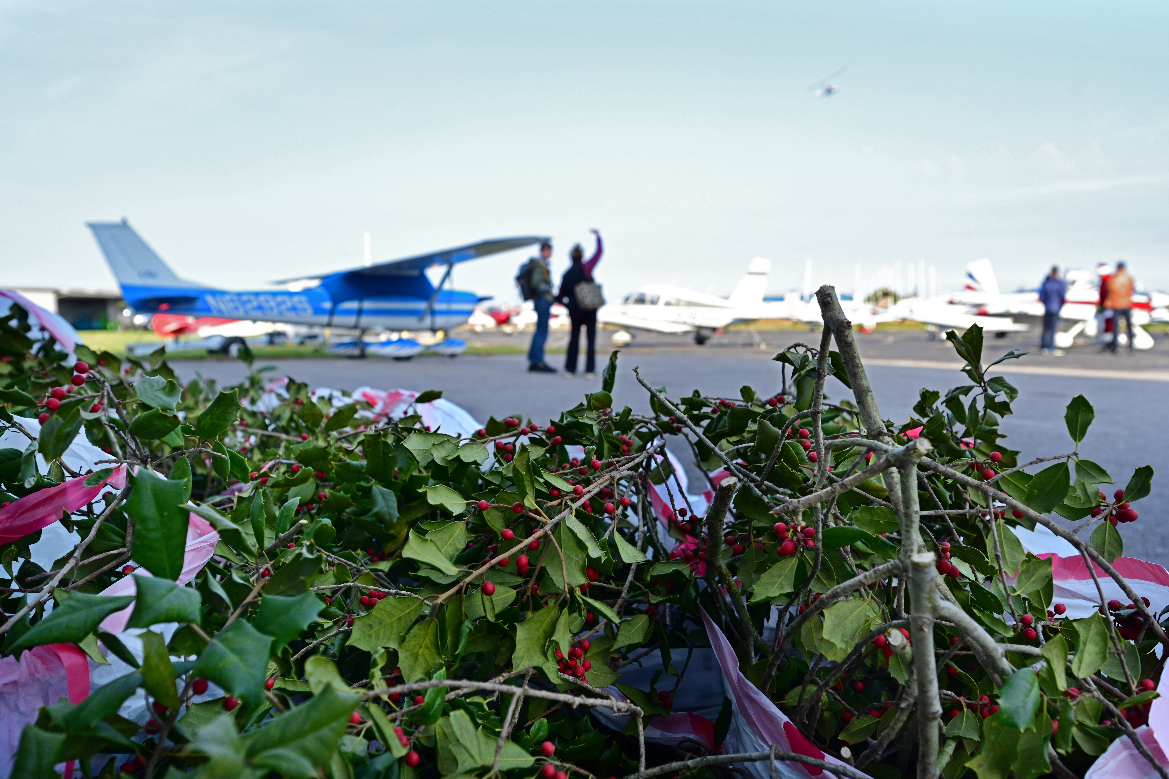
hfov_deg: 64.6
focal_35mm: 28
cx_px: 584
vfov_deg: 45.7
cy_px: 390
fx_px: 925
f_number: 5.6
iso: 200
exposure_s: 1/250
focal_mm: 28.5
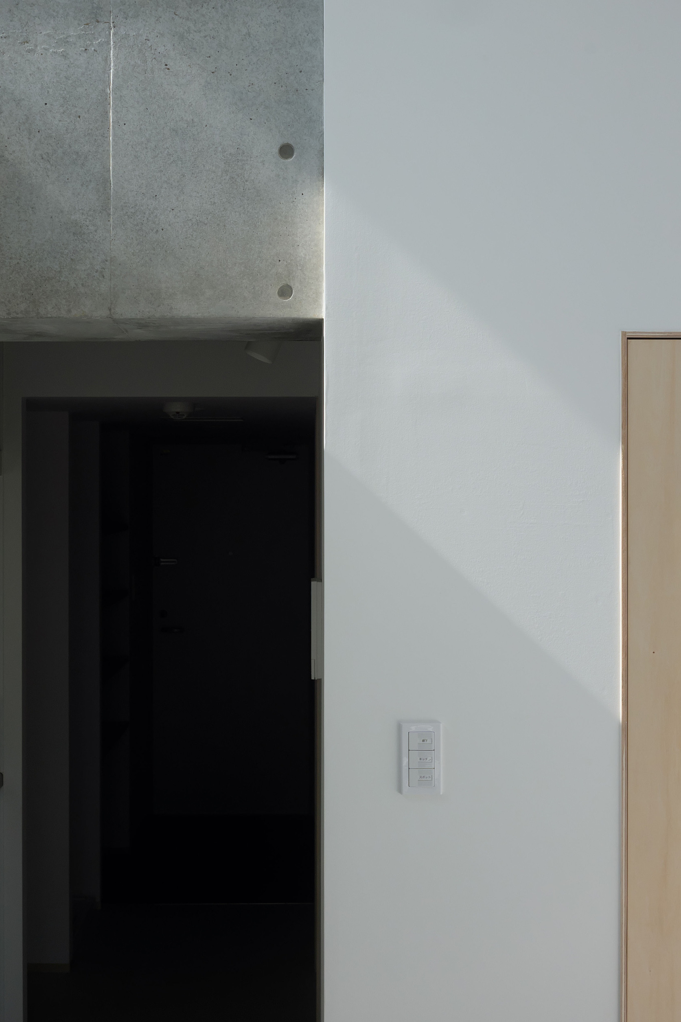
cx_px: 296
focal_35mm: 49
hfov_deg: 27.5
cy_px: 431
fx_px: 1390
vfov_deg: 40.2
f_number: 4.5
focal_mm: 27
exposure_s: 1/1000
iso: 800
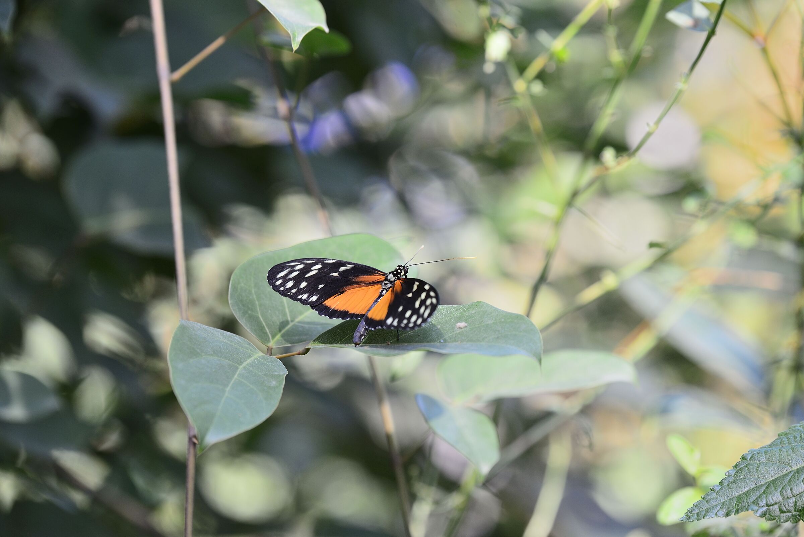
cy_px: 268
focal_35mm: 200
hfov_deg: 10.3
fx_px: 4468
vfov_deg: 6.9
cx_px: 402
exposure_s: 1/160
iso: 400
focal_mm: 200
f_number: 5
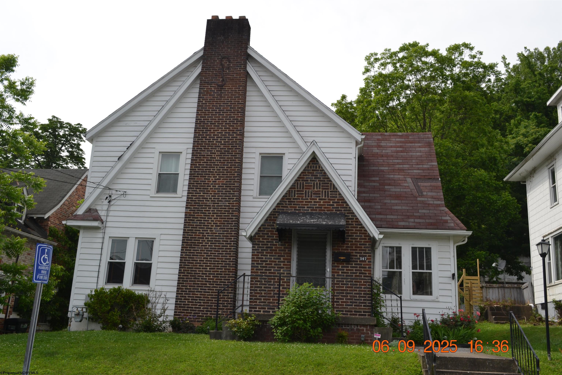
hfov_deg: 57.2
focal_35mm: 33
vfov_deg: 40.0
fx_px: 515
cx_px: 281
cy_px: 188
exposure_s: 1/200
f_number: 9
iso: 100
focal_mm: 22
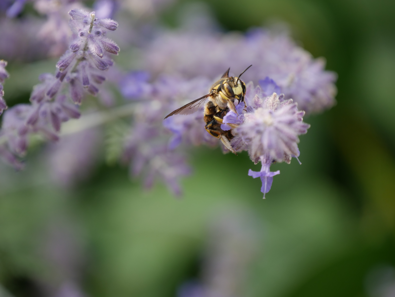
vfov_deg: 5.3
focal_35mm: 280
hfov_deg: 7.1
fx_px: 3196
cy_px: 148
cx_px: 198
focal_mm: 140
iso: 400
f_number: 5.6
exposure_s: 1/500
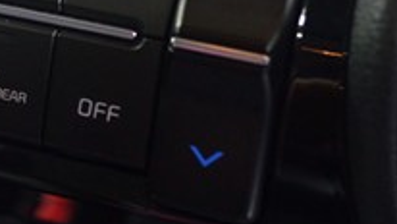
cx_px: -2
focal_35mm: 133
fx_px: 1395
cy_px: 80
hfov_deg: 15.9
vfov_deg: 9.2
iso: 1600
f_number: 5
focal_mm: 29
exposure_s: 1/250
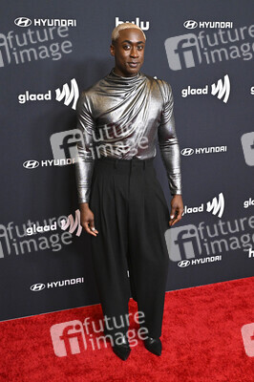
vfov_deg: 47.4
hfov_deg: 32.6
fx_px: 435
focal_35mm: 41
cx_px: 127
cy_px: 191
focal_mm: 41
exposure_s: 1/250
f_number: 5.6
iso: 4000
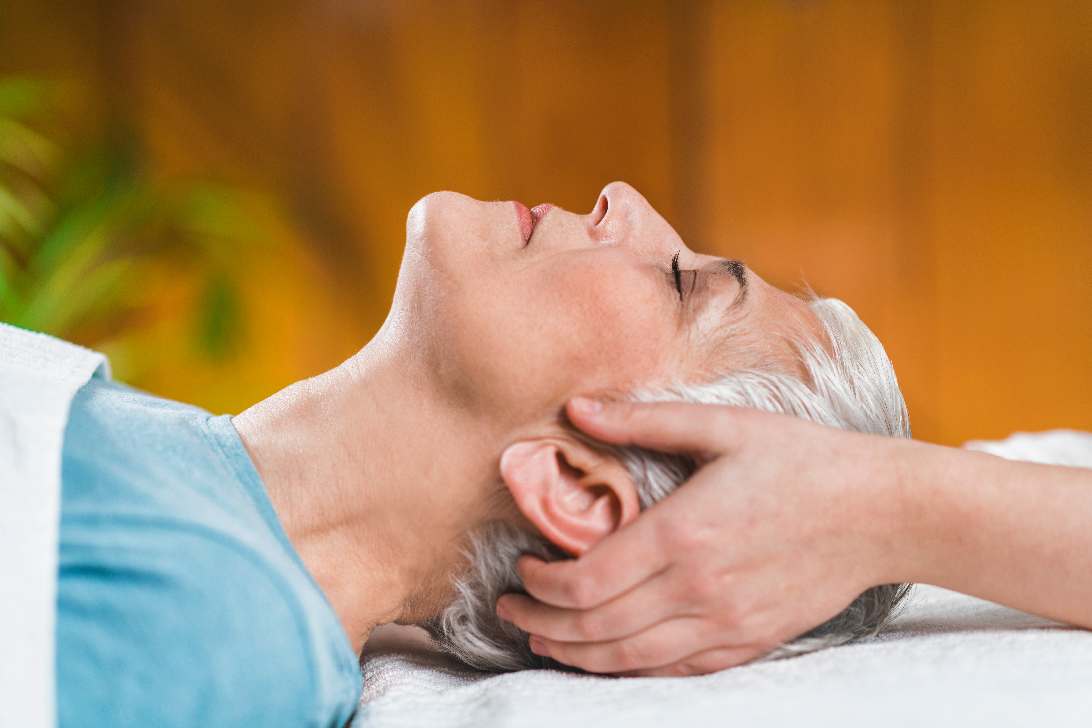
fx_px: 2578
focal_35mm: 85
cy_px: 364
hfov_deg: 23.9
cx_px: 546
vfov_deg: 16.1
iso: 64
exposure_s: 1/160
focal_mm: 85
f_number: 2.2
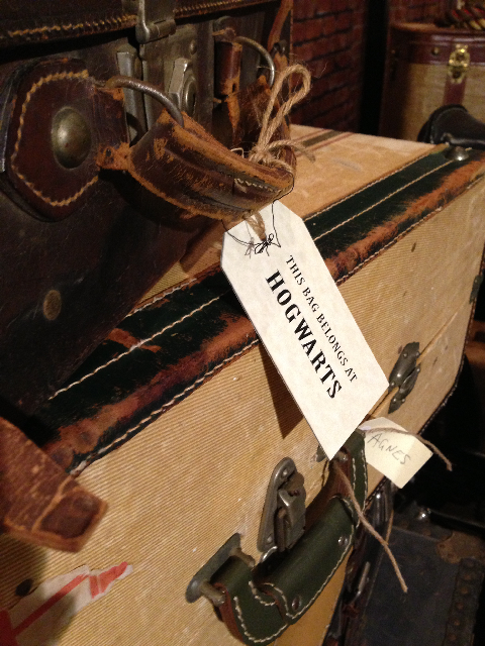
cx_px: 242
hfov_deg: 42.9
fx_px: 616
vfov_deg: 55.4
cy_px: 323
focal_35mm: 33
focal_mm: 4.13
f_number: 2.4
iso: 400
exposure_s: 1/15
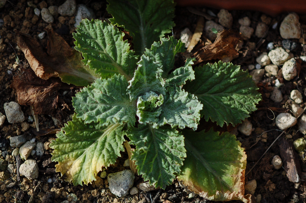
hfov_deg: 13.1
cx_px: 153
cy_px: 102
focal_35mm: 158
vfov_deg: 8.7
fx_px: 1338
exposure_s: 1/4000
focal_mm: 105
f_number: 3.2
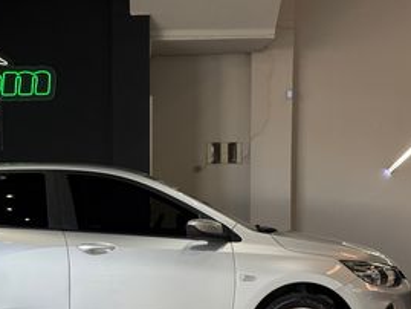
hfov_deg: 23.1
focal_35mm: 84
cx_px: 118
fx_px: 998
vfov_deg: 17.4
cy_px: 268
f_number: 1.78
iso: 125
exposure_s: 1/120
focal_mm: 6.76
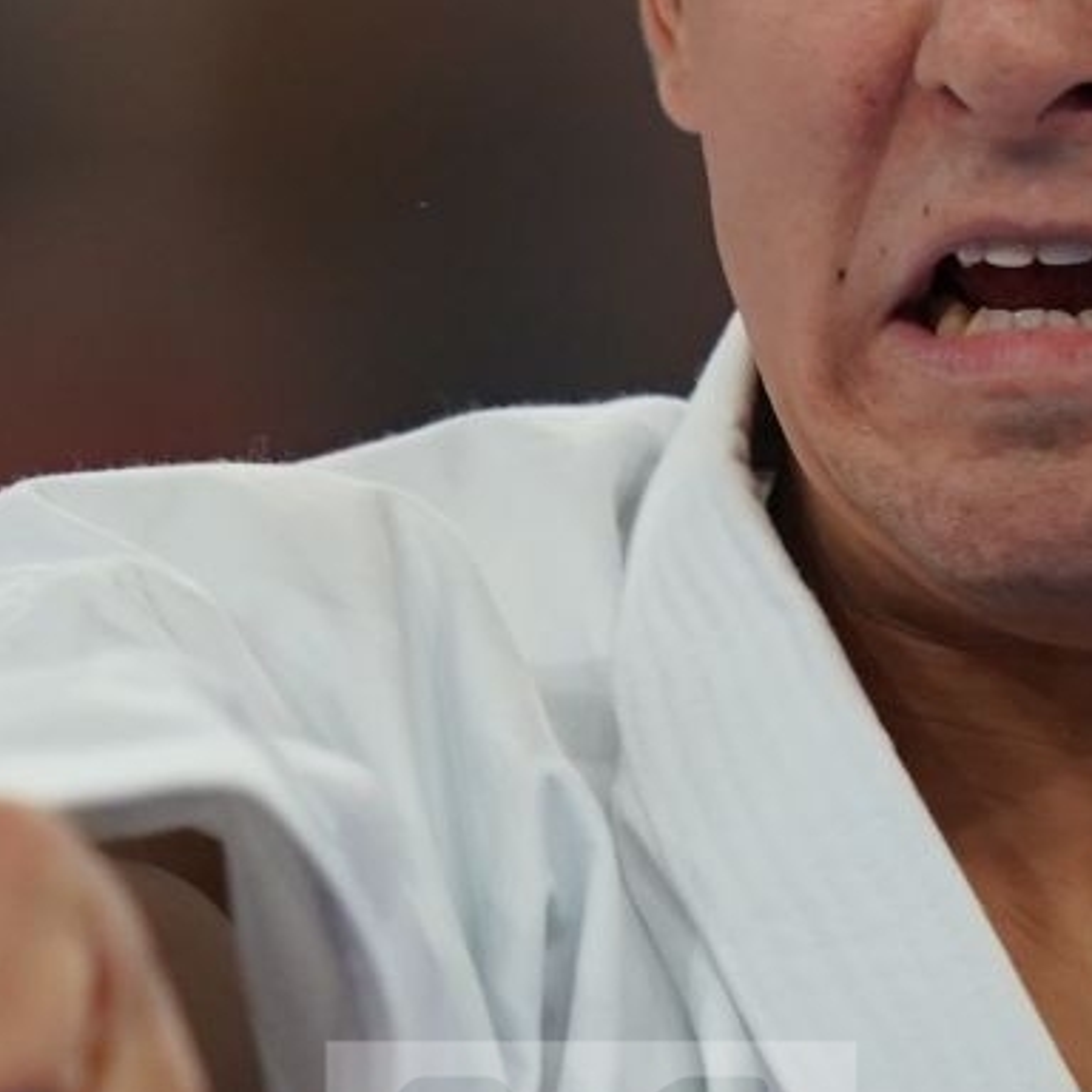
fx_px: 85300
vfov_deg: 0.7
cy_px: 290
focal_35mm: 2390
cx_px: 592
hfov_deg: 0.7
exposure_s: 1/500
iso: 800
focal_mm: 400
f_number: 2.8
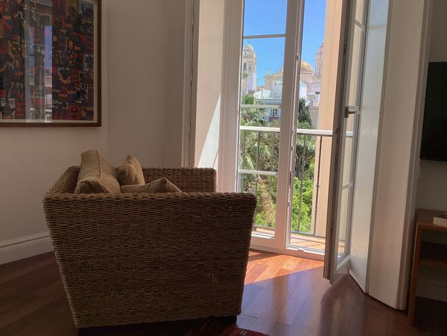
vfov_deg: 45.4
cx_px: 224
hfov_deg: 58.4
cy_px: 168
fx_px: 400
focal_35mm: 31
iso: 25
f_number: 2.4
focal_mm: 3.3
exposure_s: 1/424
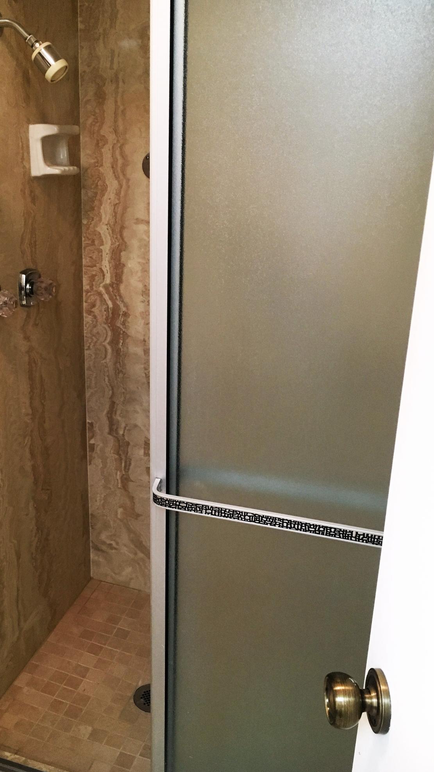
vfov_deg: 61.0
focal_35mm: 32
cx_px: 149
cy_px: 384
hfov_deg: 36.4
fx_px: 655
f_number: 2.2
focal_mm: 4.15
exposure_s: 1/30
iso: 160
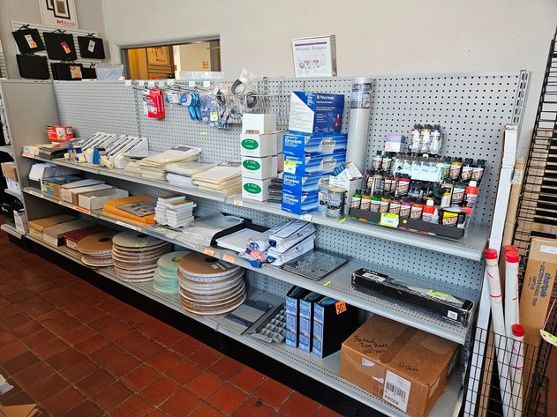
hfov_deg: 73.9
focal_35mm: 23
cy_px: 208
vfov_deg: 58.9
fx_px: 370
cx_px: 278
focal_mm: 5.4
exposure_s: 1/207
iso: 200
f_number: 1.8
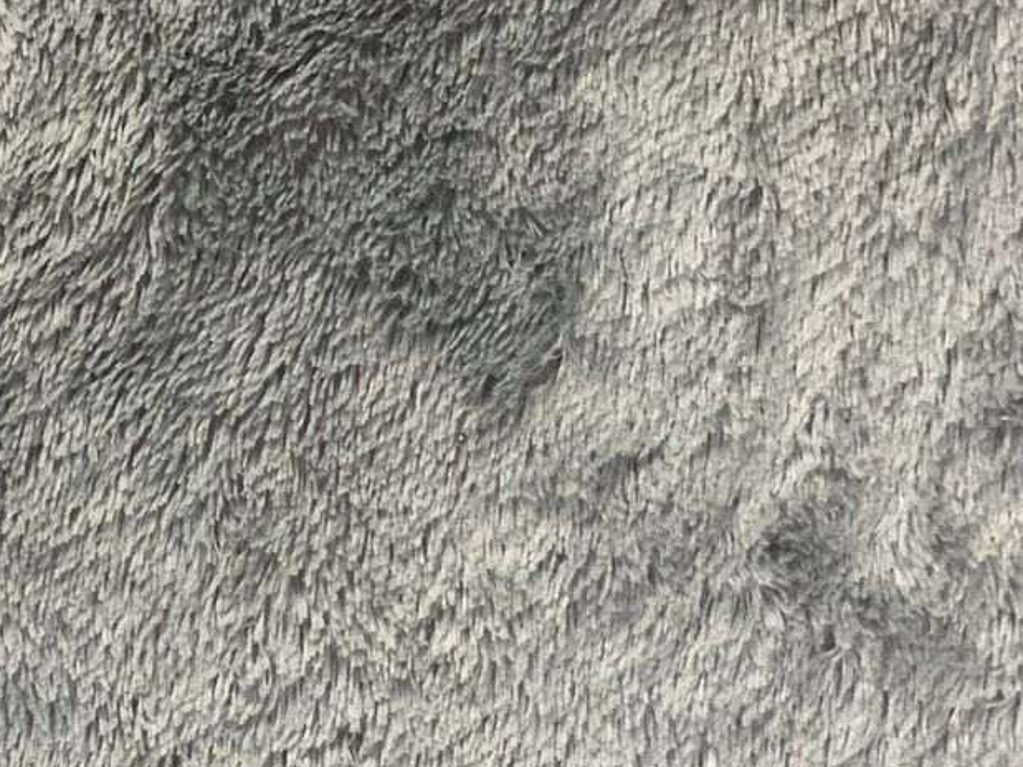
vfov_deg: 12.3
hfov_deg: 15.4
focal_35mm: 120
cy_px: 102
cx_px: -405
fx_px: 3546
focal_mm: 3
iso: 125
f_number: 1.8
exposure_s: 1/50
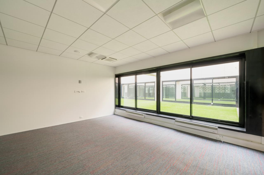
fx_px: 103
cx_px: 132
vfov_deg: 81.1
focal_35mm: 14
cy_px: 88
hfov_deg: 104.3
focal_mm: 14
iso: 200
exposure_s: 1/5
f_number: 11
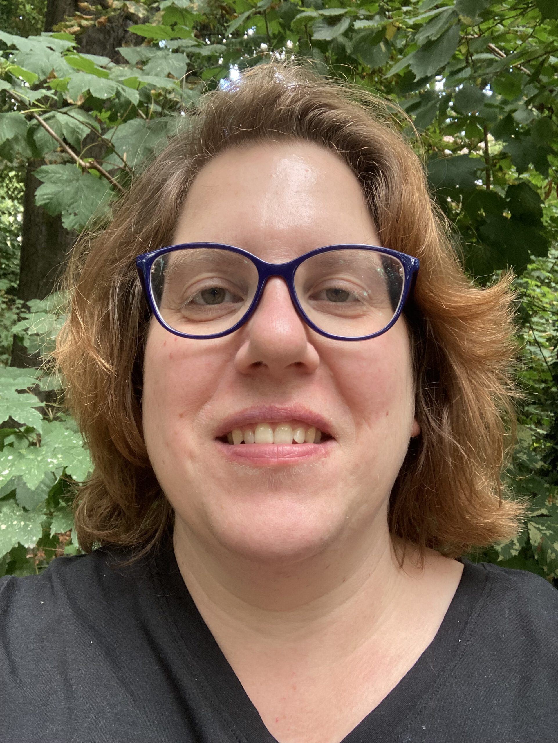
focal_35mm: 32
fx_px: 687
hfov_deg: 44.2
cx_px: 279
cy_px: 372
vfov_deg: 56.8
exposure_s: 1/60
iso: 80
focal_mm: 2.87
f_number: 2.2
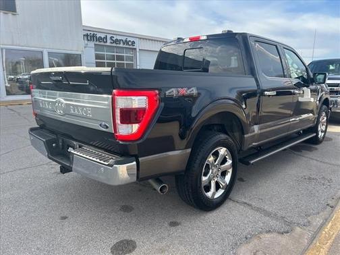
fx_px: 255
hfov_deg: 67.3
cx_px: 170
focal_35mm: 26
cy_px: 128
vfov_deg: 53.1
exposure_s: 1/1377
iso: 50
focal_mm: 5.7
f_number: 1.5
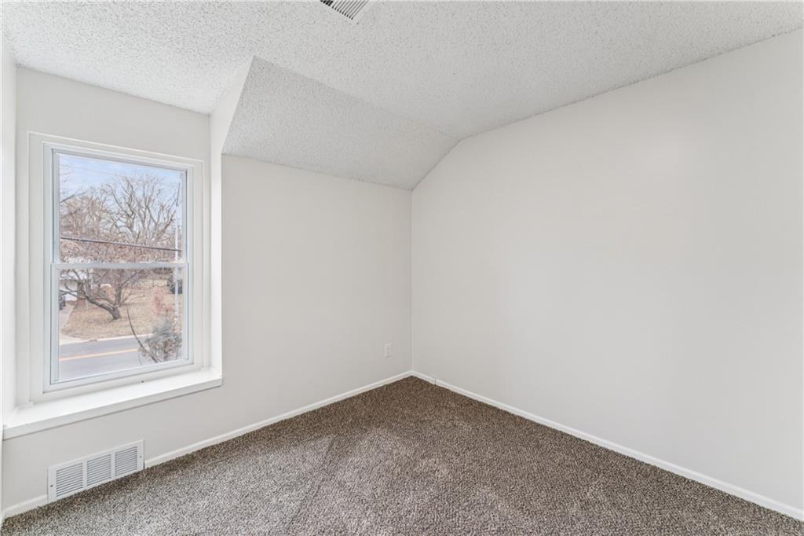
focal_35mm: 14
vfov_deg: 81.2
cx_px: 402
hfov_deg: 104.3
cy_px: 268
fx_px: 313
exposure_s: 1/8
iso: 400
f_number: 14
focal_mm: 14
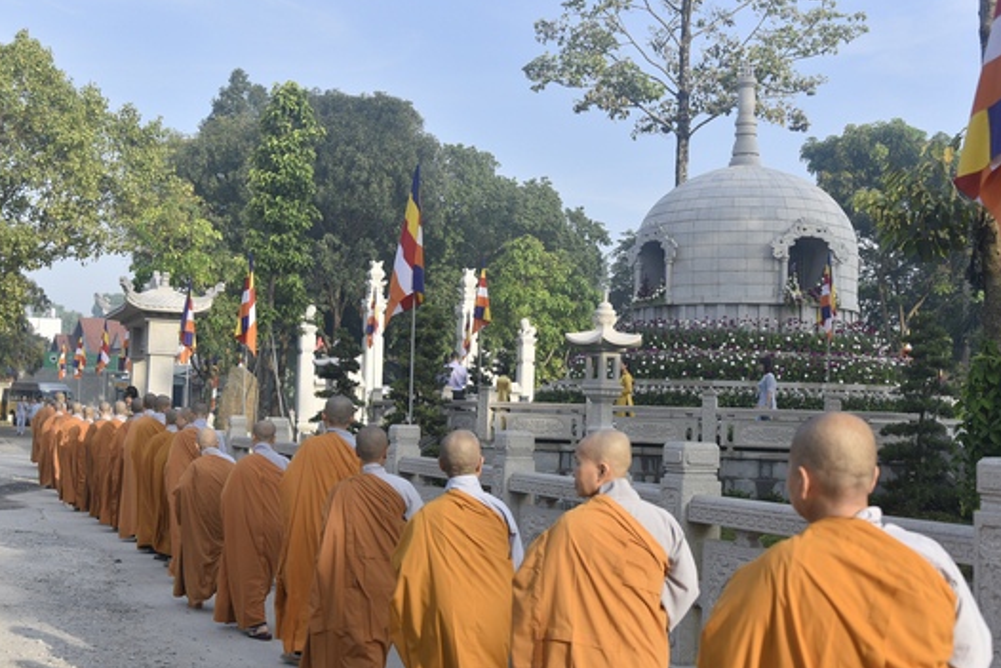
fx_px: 1307
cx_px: 449
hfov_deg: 41.9
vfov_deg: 28.7
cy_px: 327
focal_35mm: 47
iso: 100
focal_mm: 38
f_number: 5
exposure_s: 1/320
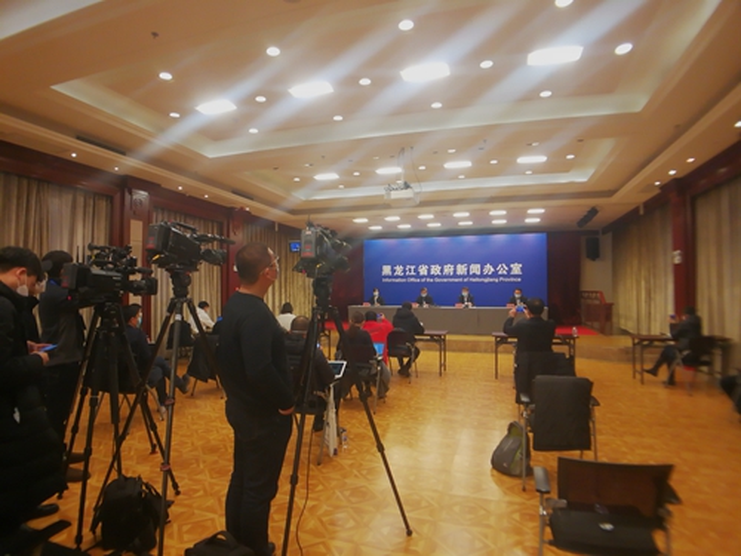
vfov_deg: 51.4
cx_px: 370
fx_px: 578
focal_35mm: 27
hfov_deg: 65.3
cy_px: 278
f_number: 2.2
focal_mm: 3.95
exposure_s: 1/50
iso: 160
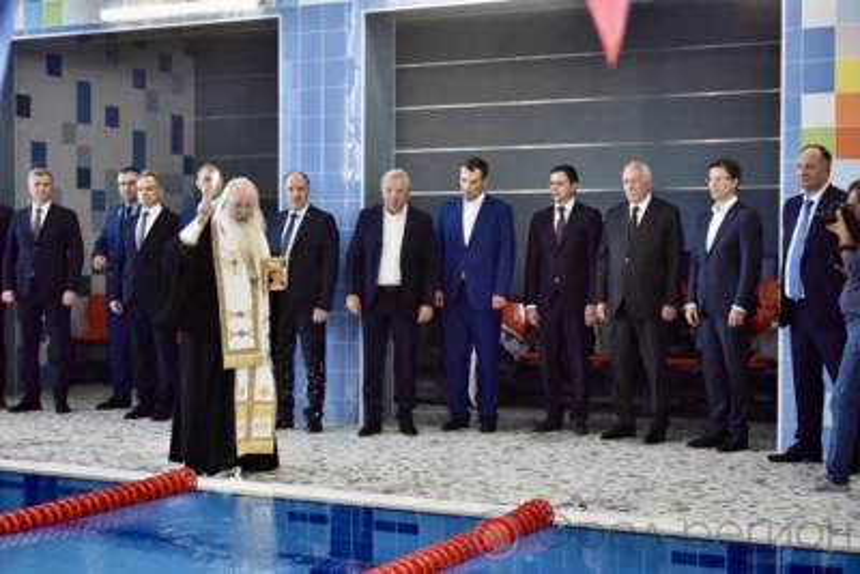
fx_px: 1482
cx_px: 430
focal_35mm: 62
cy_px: 287
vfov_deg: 21.9
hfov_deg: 32.4
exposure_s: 1/640
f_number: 5.6
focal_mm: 62
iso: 3200
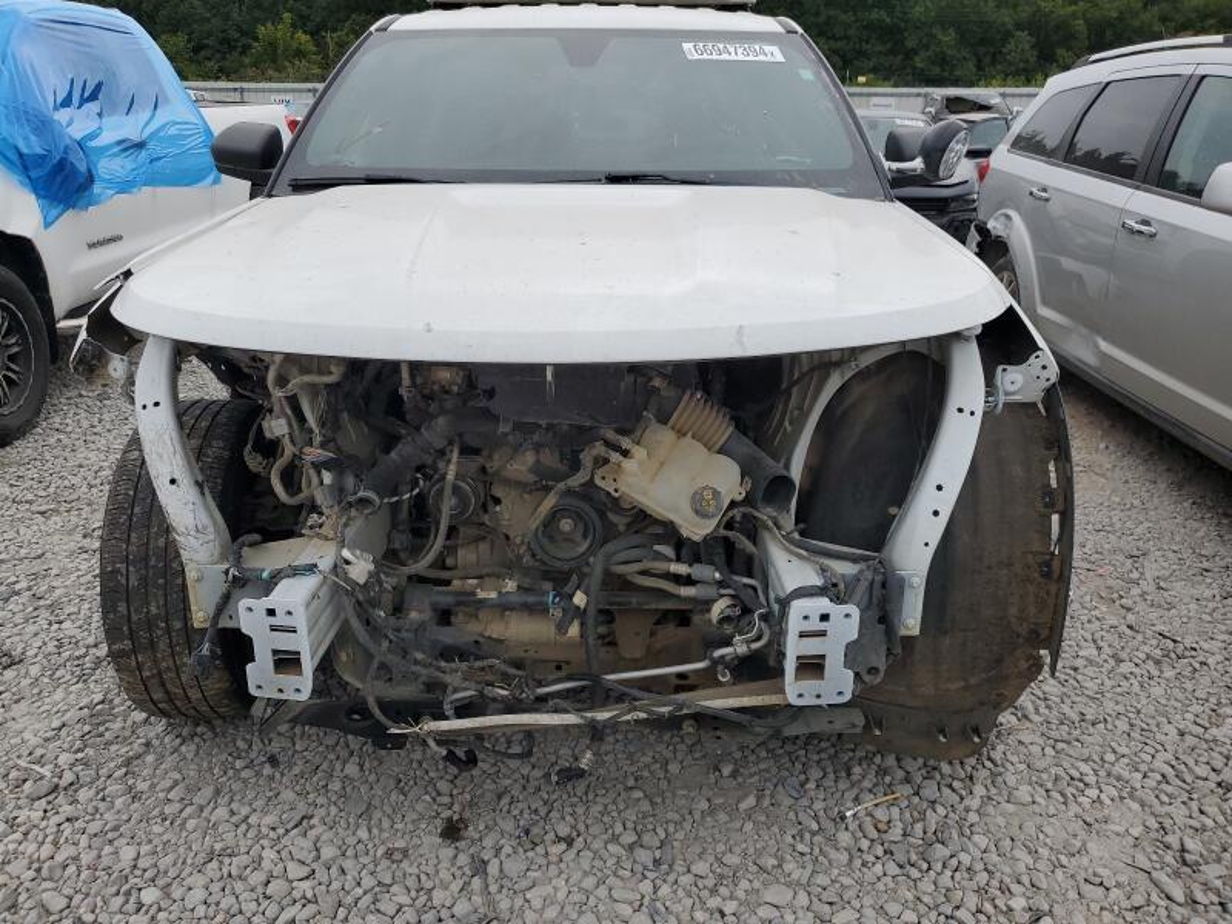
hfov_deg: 67.3
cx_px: 616
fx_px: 925
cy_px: 462
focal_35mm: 26
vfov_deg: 53.1
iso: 50
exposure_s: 1/2500
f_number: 1.5
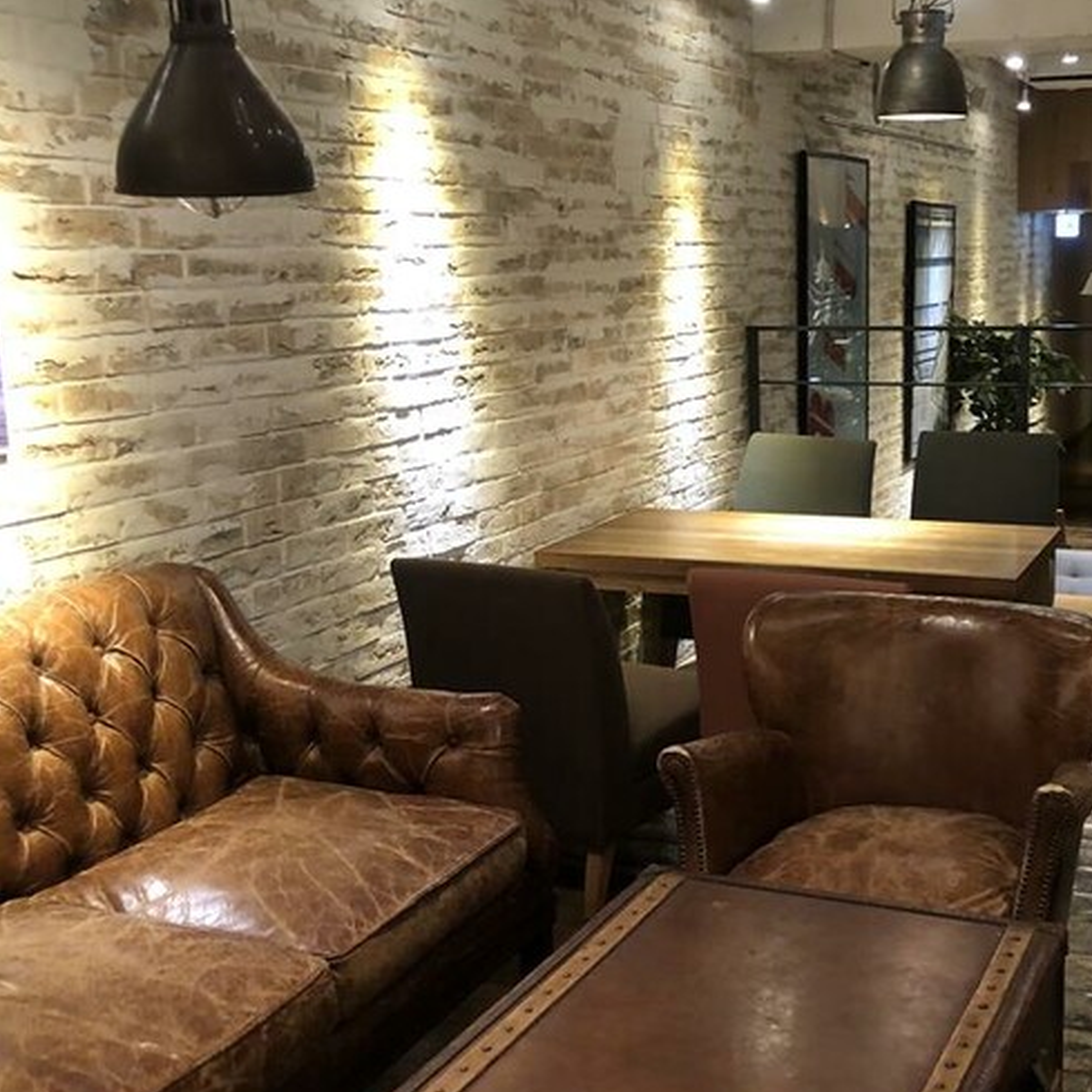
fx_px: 1535
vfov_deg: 39.2
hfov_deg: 38.5
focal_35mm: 43
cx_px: 768
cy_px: 548
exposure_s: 1/11
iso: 100
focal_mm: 4
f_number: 1.8
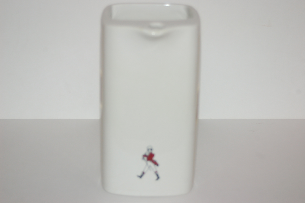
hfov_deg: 22.6
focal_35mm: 90
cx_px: 152
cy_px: 102
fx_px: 762
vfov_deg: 15.2
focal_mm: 60
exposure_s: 1/60
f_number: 5
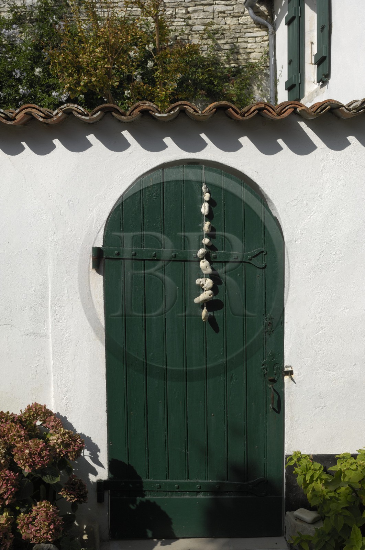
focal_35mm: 42
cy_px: 275
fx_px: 641
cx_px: 182
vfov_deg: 46.5
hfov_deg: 31.8
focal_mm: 28
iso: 100
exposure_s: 1/160
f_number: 11
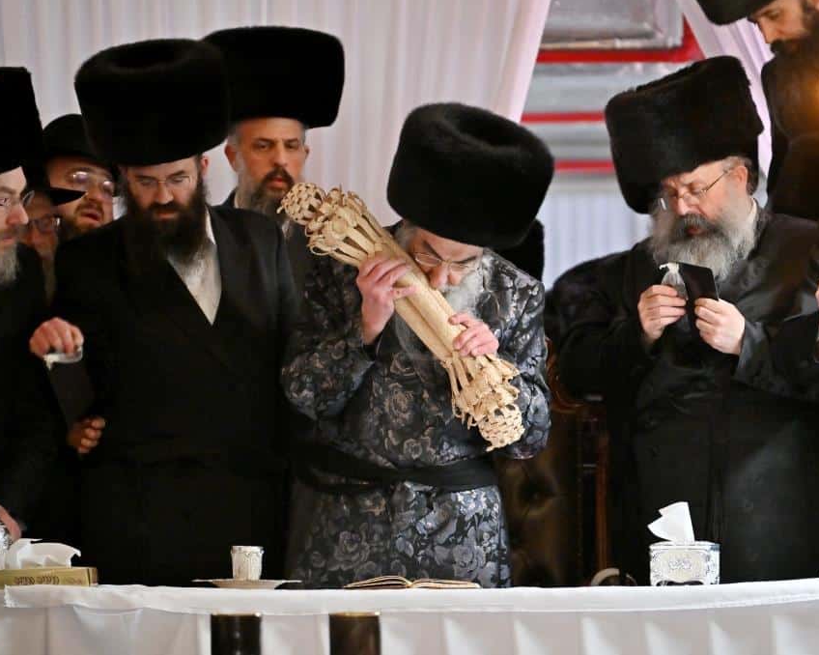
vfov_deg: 4.6
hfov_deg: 5.7
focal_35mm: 340
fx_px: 8239
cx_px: 467
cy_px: 327
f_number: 2.8
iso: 1250
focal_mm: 200
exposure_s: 1/160
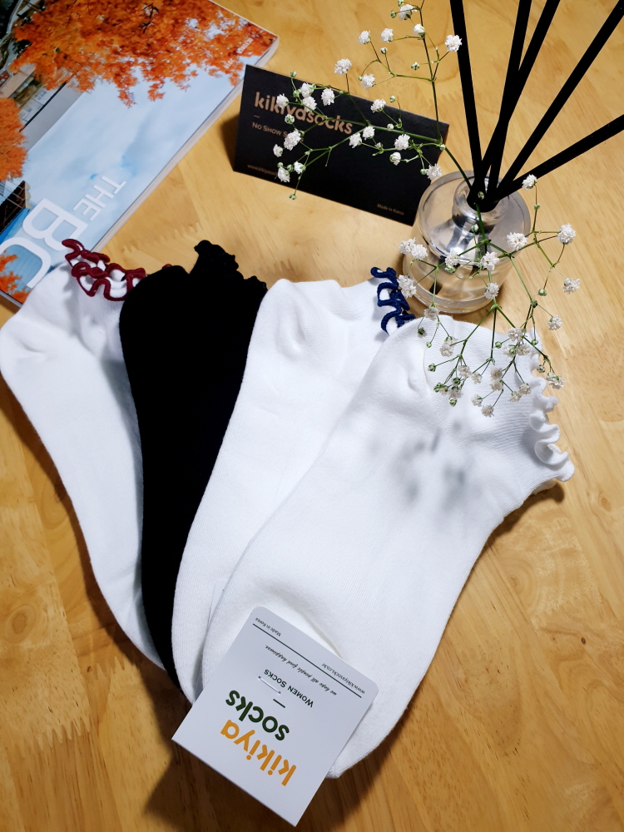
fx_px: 625
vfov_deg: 67.3
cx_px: 312
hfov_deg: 53.1
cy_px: 416
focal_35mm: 26
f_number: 2.4
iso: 80
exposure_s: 1/100
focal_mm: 4.3
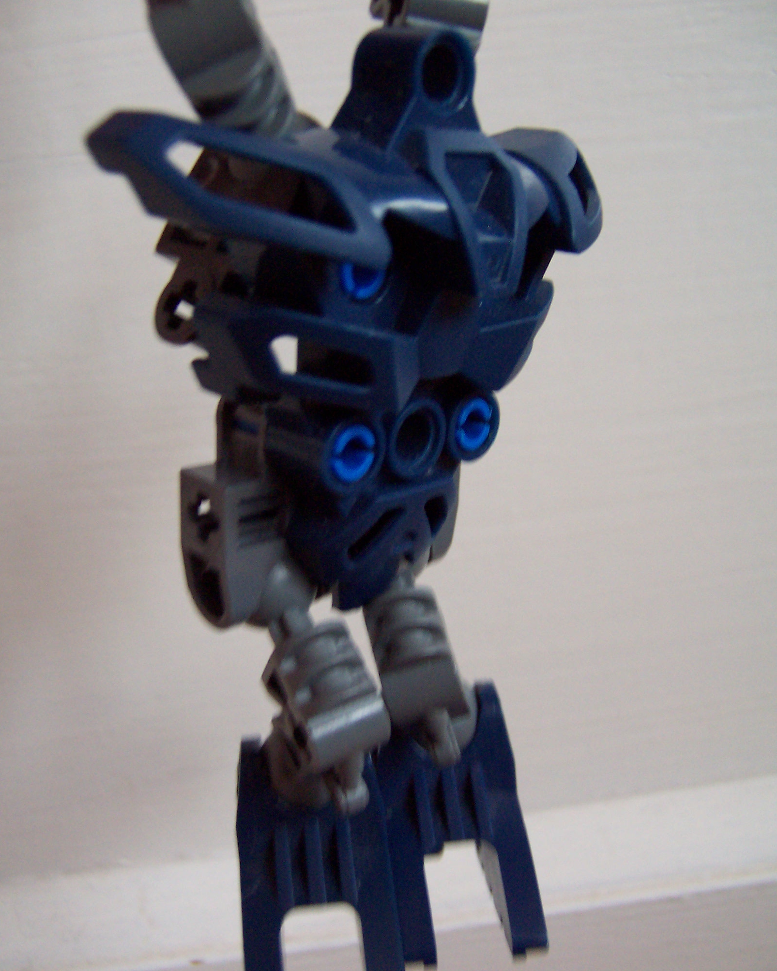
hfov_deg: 40.1
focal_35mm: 37
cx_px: 365
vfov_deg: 49.1
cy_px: 512
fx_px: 1063
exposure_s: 1/15
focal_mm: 5.5
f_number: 2.8
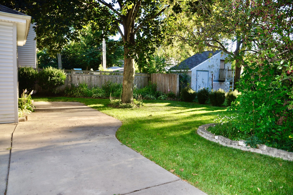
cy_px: 98
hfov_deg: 67.4
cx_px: 146
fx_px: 219
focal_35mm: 27
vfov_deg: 47.8
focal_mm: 18
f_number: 6.3
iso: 200
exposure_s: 1/200
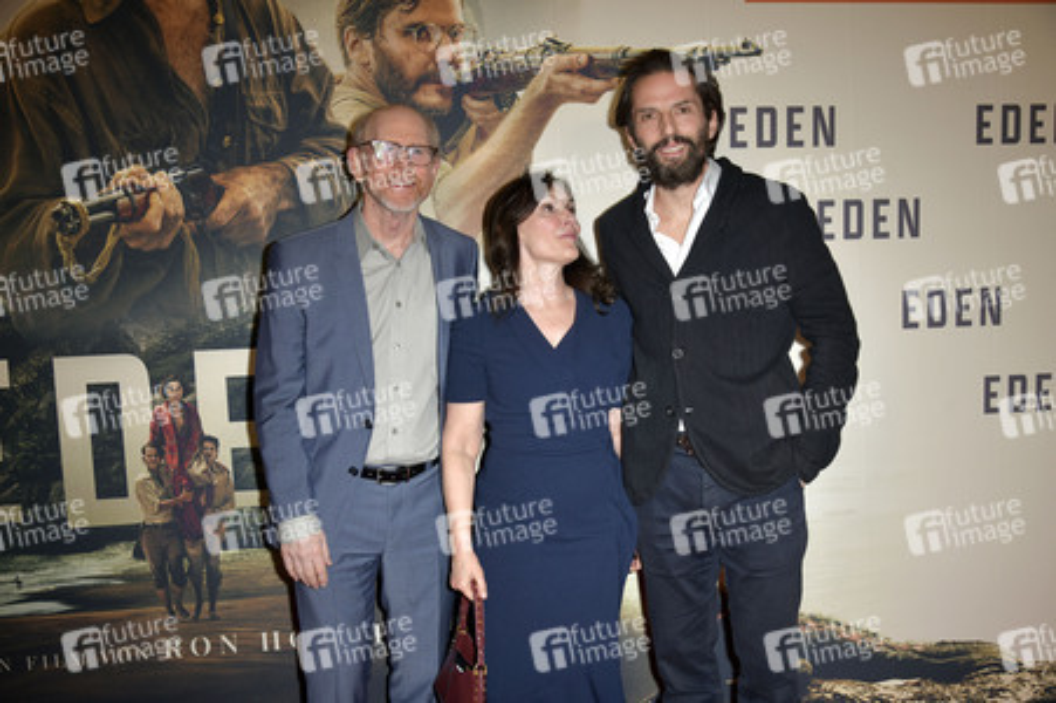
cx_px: 528
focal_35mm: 34
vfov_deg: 38.8
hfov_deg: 55.8
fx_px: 997
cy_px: 352
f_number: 5
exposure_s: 1/250
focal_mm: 34
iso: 250
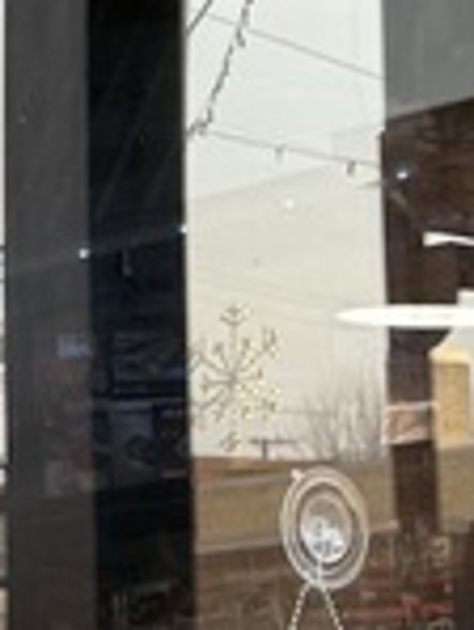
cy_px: 224
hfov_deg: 9.0
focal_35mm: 165
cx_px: 152
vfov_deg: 12.0
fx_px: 3008
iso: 50
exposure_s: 1/121
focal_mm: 6.76
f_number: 1.78
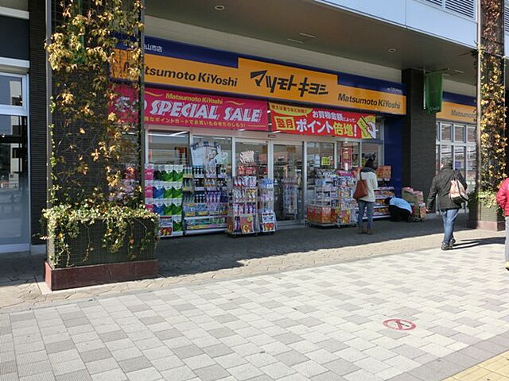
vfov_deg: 49.7
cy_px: 190
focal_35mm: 28
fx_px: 412
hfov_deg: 63.4
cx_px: 254
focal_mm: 5
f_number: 3
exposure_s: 1/800
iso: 80
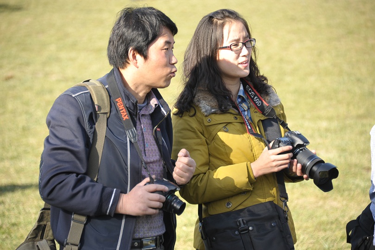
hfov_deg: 10.8
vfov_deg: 7.2
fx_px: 1979
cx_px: 188
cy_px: 125
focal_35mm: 190
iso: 500
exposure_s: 1/400
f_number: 5.6
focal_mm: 190
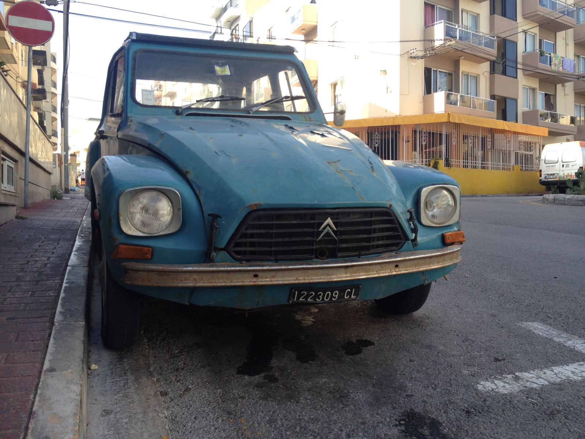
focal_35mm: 35
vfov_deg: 40.7
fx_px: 591
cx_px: 292
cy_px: 220
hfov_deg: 52.6
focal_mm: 4.28
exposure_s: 1/345
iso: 50
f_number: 2.4
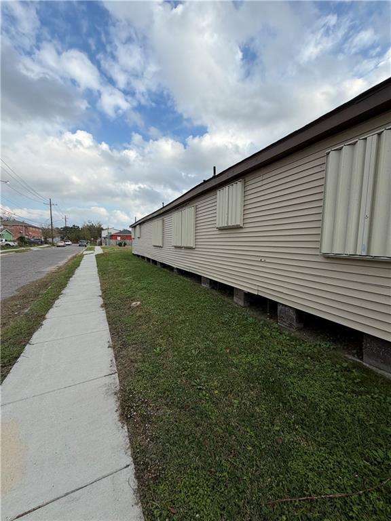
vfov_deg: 102.1
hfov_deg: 85.7
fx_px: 211
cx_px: 196
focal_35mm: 14
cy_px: 260
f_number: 2.2
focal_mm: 2.22
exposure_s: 1/770
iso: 32
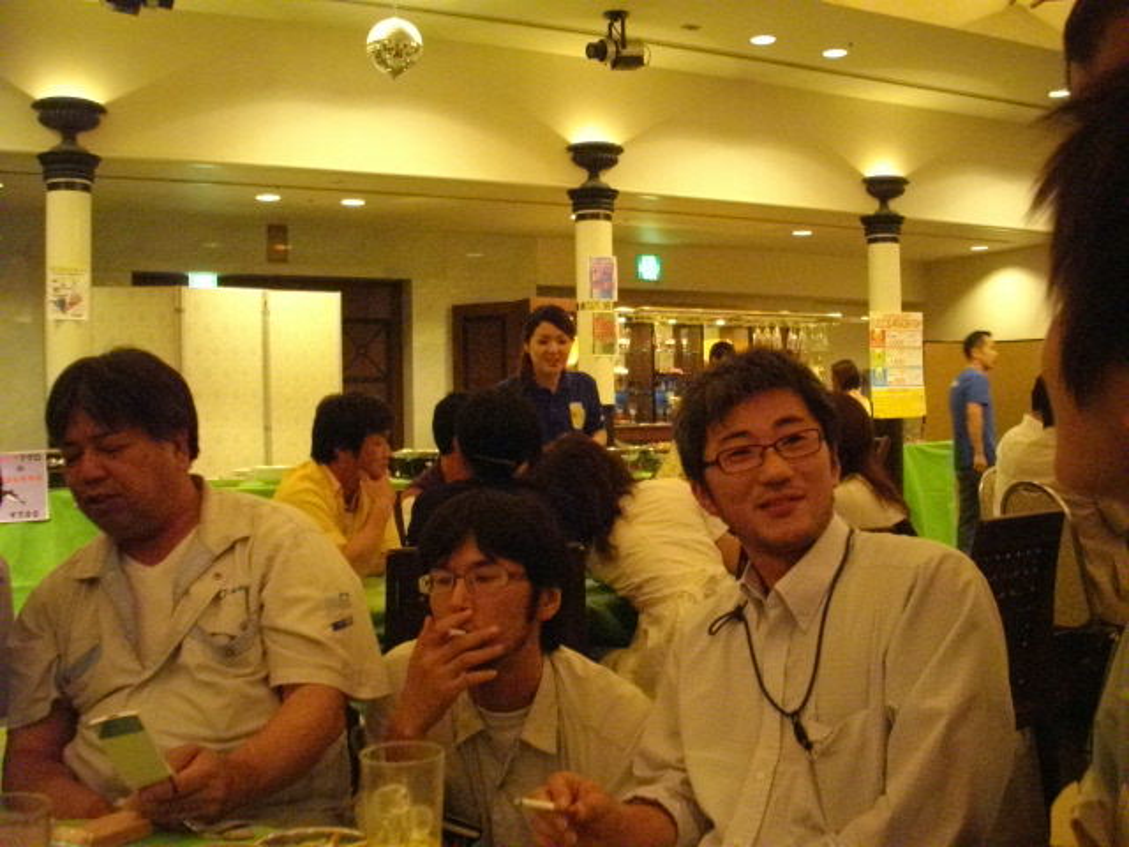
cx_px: 564
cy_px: 424
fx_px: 1207
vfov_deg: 38.7
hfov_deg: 50.1
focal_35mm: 37
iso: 800
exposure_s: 1/30
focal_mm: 6.2
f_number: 2.8
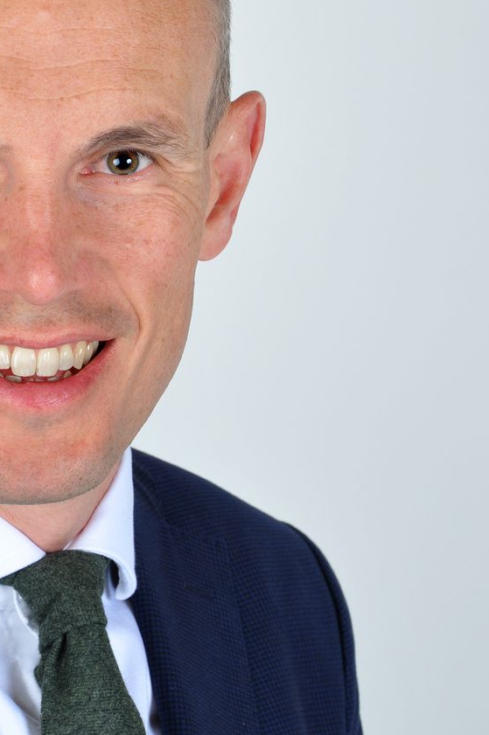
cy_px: 284
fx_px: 5165
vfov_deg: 8.1
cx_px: 45
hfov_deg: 5.4
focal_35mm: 253
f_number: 11
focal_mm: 92
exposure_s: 1/125
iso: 200
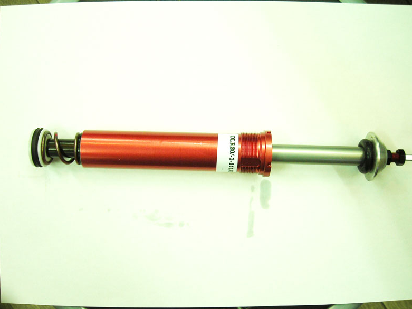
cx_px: 206
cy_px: 156
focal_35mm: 42
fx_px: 500
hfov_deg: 44.8
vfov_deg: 34.4
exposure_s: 1/12.7
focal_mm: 6.8
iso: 50
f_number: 3.3
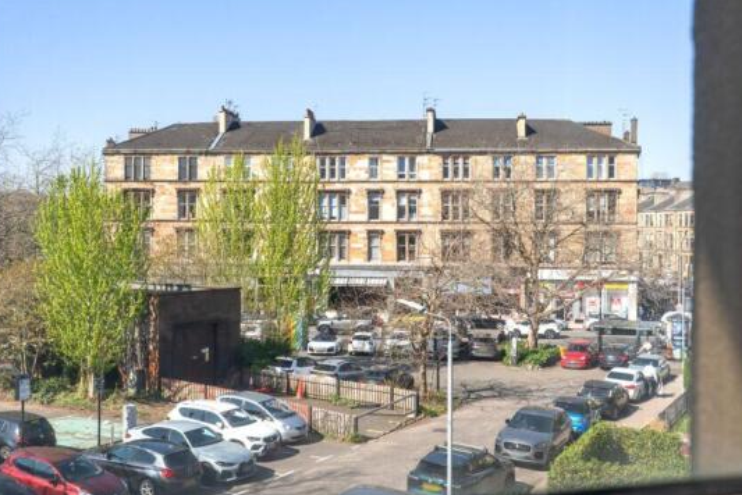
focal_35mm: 43
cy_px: 247
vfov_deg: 31.2
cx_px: 349
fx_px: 887
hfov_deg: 45.4
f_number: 8
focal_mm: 35
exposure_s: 1/800
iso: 400
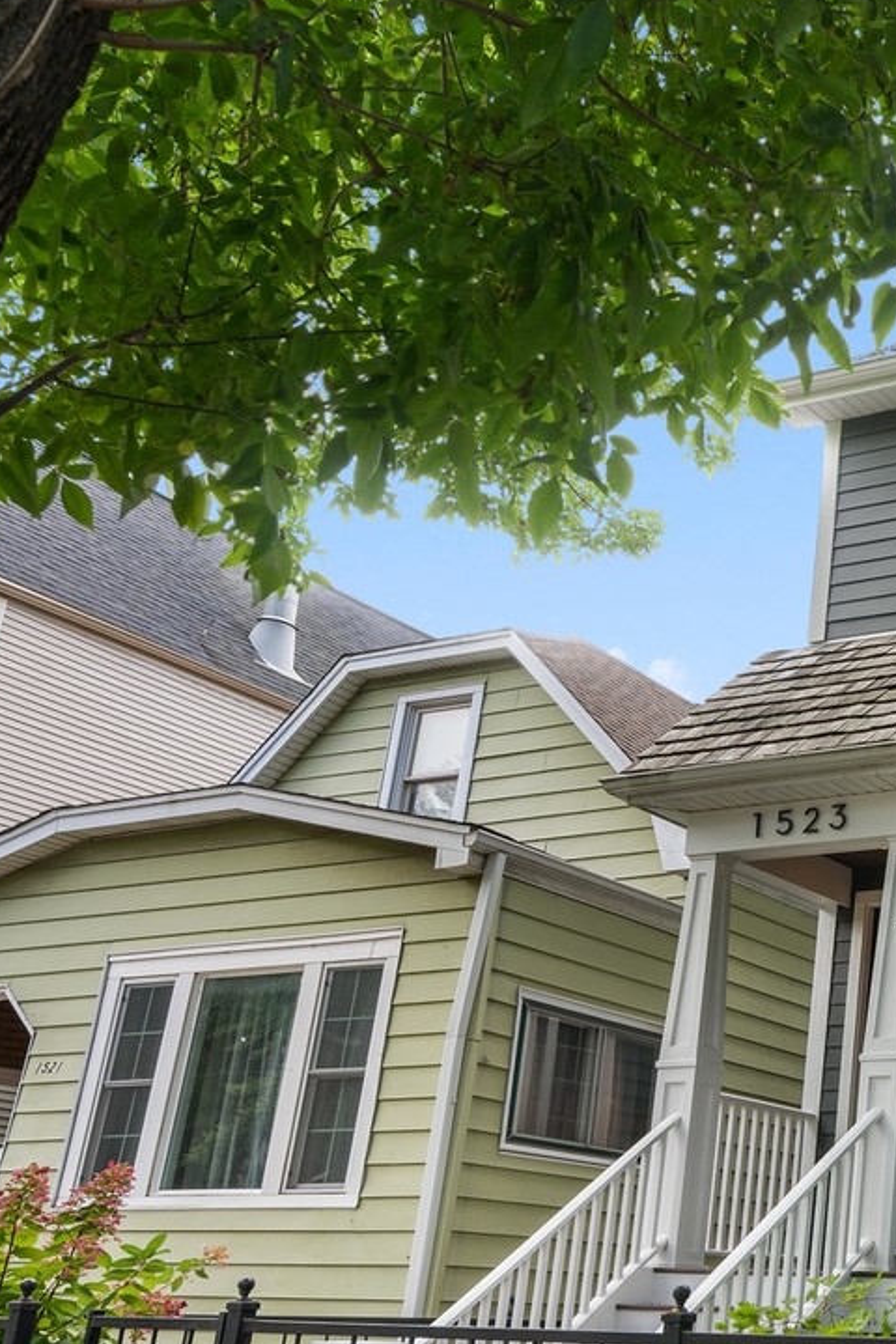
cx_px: 1192
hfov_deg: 25.4
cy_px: 816
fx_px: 1680
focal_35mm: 45
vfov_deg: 43.4
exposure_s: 1/100
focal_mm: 20
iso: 250
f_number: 8
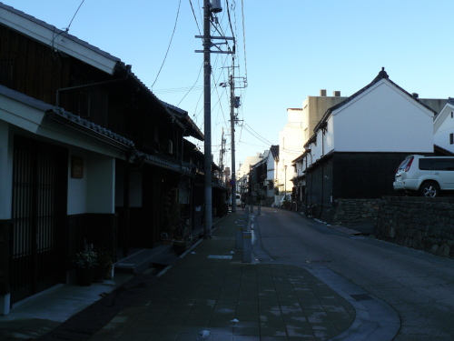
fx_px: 472
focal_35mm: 36
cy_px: 170
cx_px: 227
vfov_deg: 39.7
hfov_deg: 51.4
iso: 100
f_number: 4
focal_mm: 6
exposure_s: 1/250
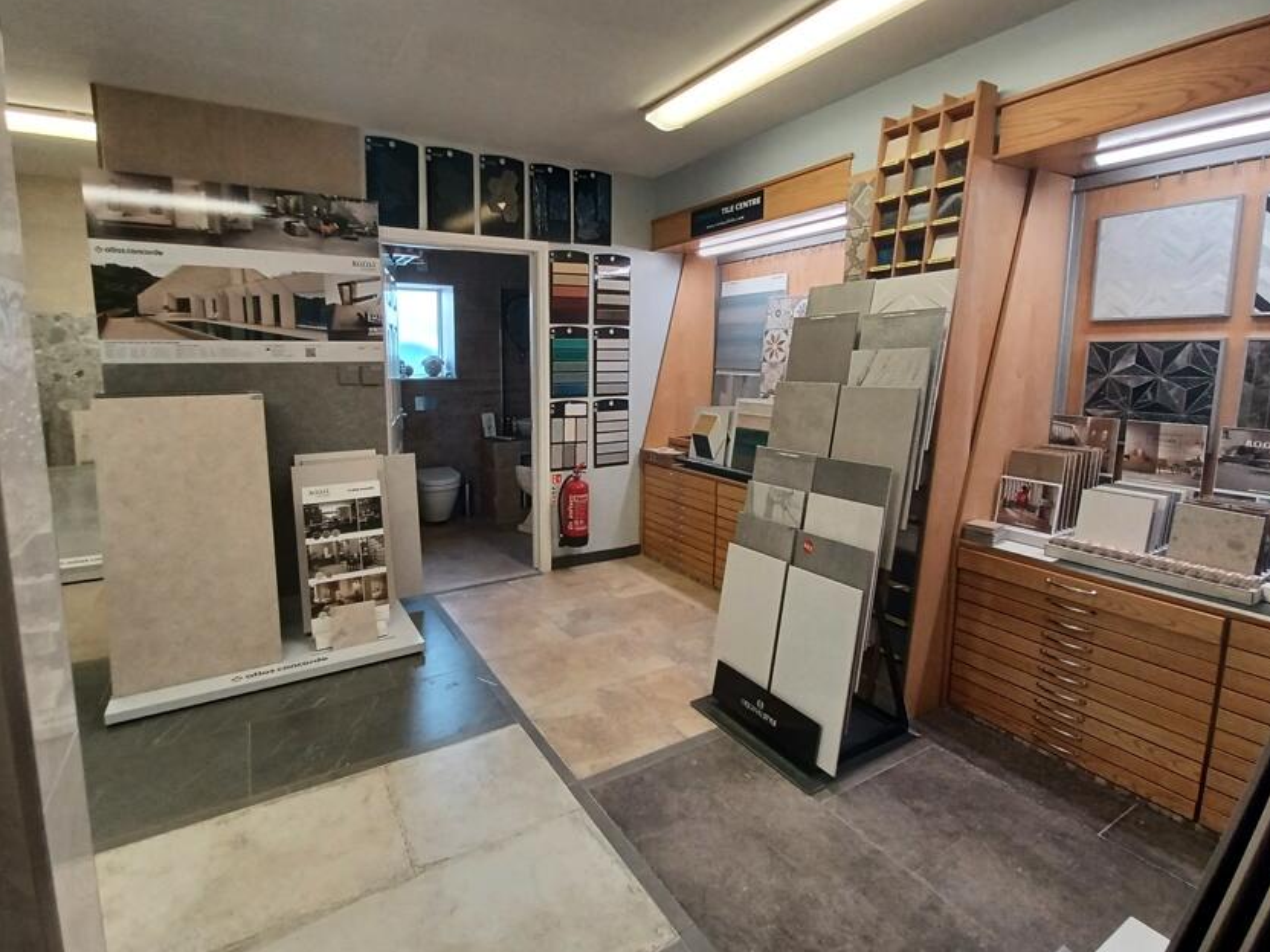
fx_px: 587
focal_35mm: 16
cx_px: 609
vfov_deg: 77.7
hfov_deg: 94.4
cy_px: 415
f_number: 2.2
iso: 100
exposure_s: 1/100
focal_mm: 1.42
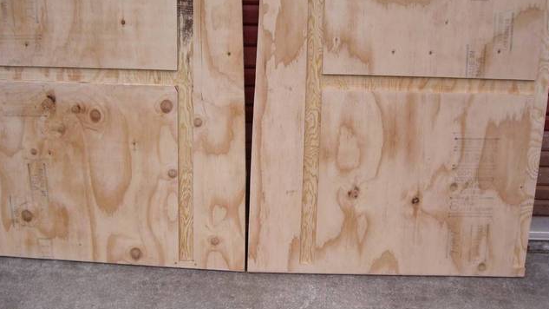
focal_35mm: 53
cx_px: 247
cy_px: 135
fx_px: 772
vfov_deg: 22.6
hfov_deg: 39.1
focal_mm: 6.2
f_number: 4.3
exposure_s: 1/400
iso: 64
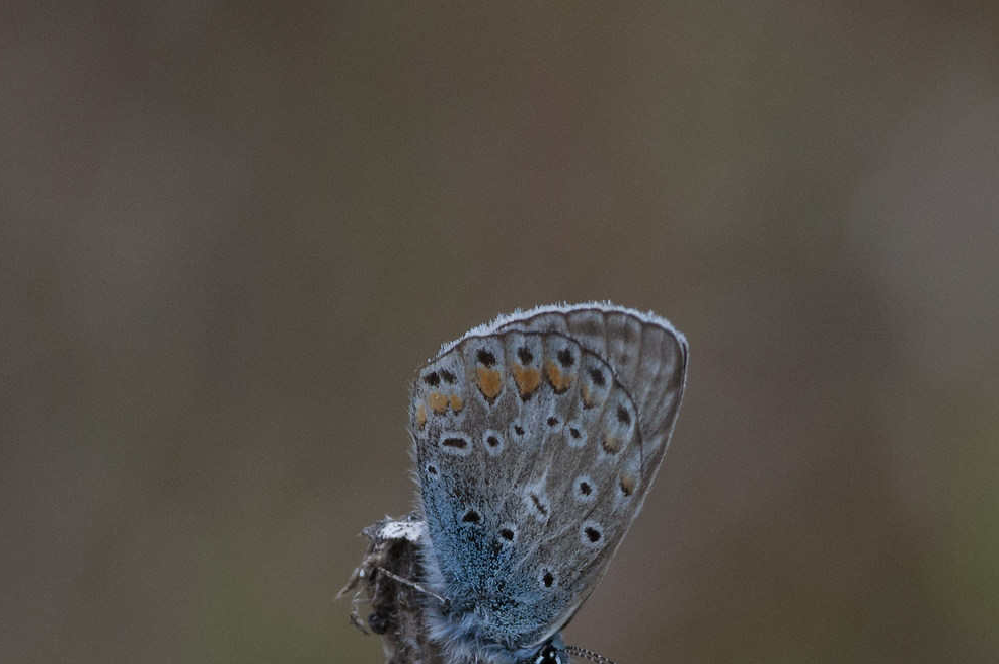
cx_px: 530
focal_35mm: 1534
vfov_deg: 0.9
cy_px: 557
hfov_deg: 1.3
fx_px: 42519
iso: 800
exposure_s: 1/320
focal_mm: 420
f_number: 13
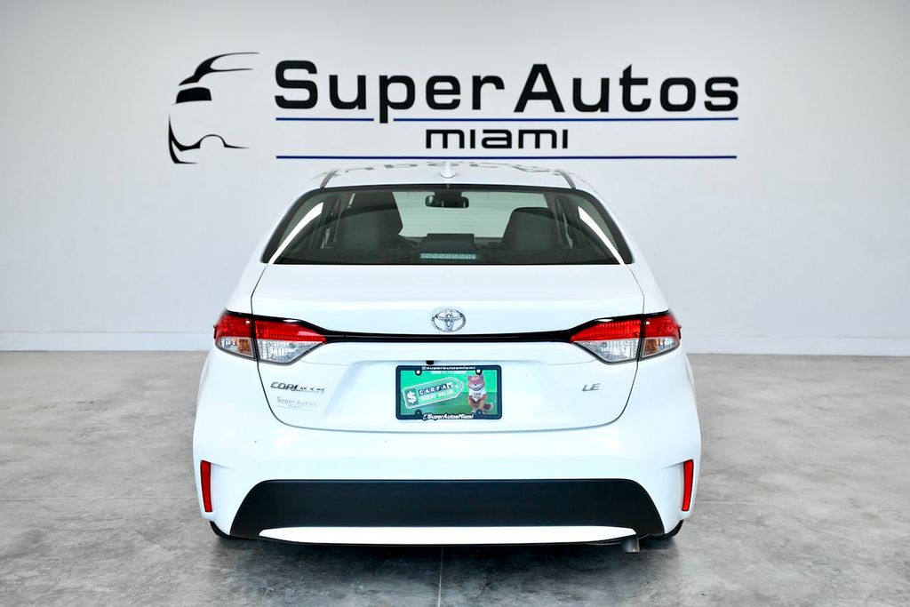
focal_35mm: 42
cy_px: 304
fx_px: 1062
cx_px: 455
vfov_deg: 31.9
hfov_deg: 46.4
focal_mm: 42
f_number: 4.5
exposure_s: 1/1000
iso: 2500
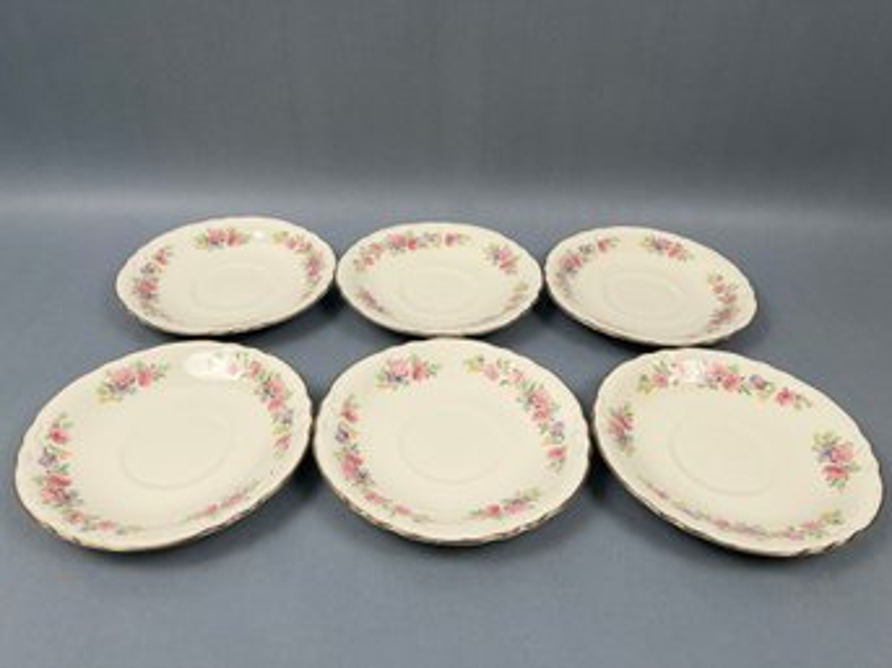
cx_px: 446
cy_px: 334
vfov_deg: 53.0
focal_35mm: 26
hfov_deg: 67.3
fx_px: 670
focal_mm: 5.7
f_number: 1.5
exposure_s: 1/226
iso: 40
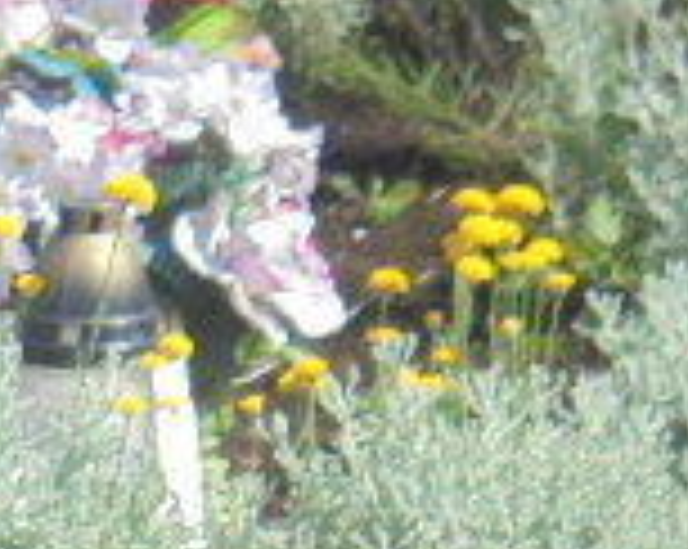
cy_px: 680
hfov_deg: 4.4
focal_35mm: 437
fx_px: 8887
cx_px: -724
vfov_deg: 3.5
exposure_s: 1/320
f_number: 5.1
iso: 100
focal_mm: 19.2
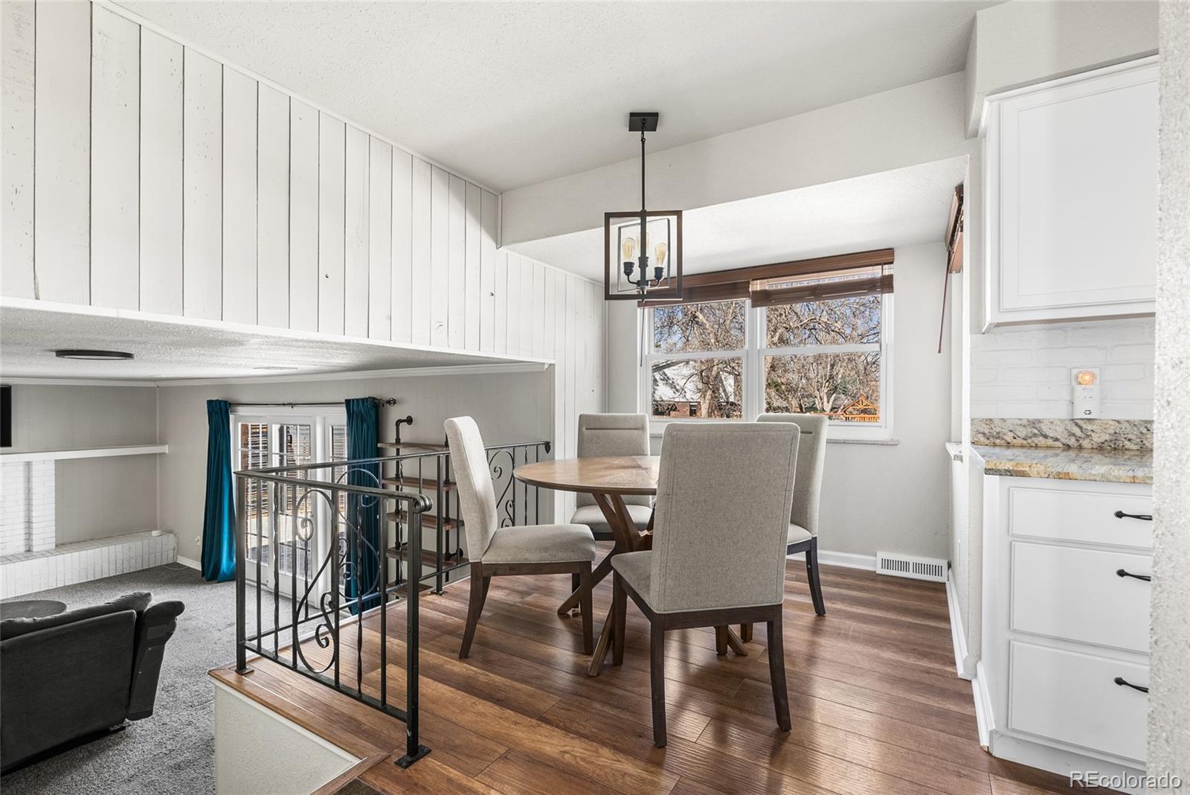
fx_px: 546
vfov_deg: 72.1
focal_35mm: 16
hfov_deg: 95.0
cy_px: 398
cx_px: 595
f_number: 8
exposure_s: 1/125
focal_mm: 16.5
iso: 200
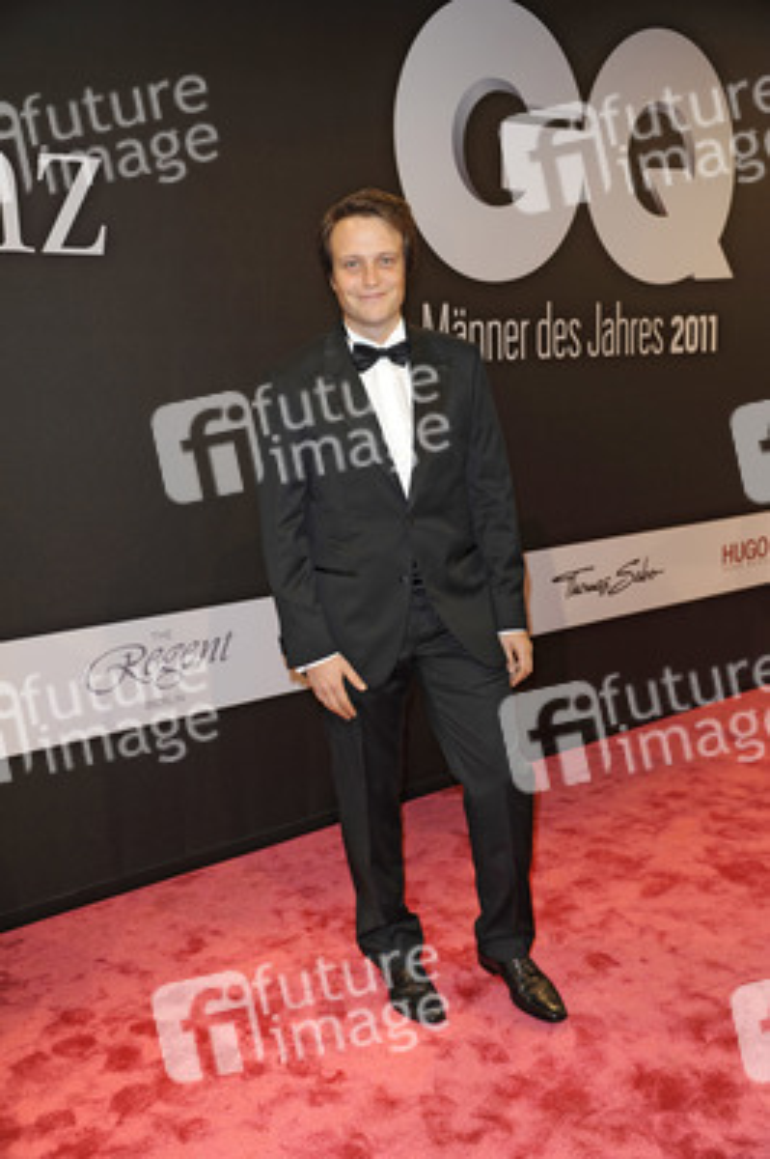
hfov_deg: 30.5
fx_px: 1414
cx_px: 385
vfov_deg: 44.5
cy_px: 580
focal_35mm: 44
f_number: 5.6
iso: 500
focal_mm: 44
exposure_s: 1/200
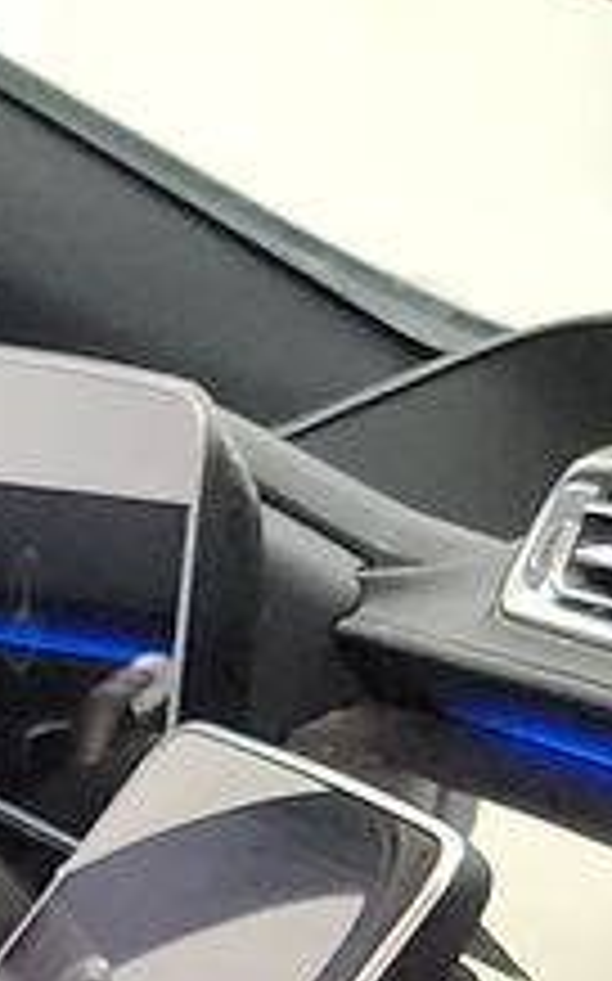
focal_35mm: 187
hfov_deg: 6.7
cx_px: -824
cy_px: 1386
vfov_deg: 10.9
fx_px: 4997
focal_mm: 6.7
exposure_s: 1/59
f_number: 1.8
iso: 1035
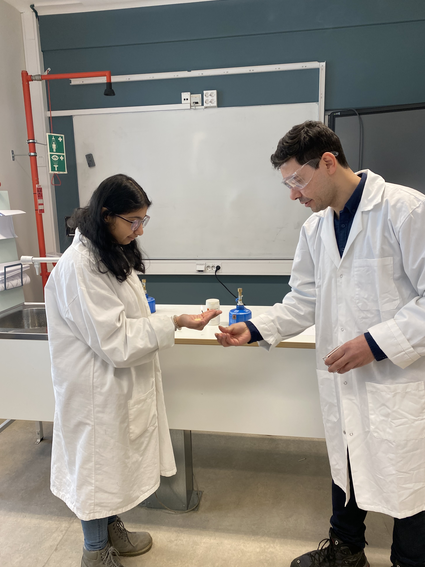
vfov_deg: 65.3
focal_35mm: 27
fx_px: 442
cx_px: 216
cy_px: 292
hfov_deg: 51.3
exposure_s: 1/100
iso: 80
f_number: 1.8
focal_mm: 4.25
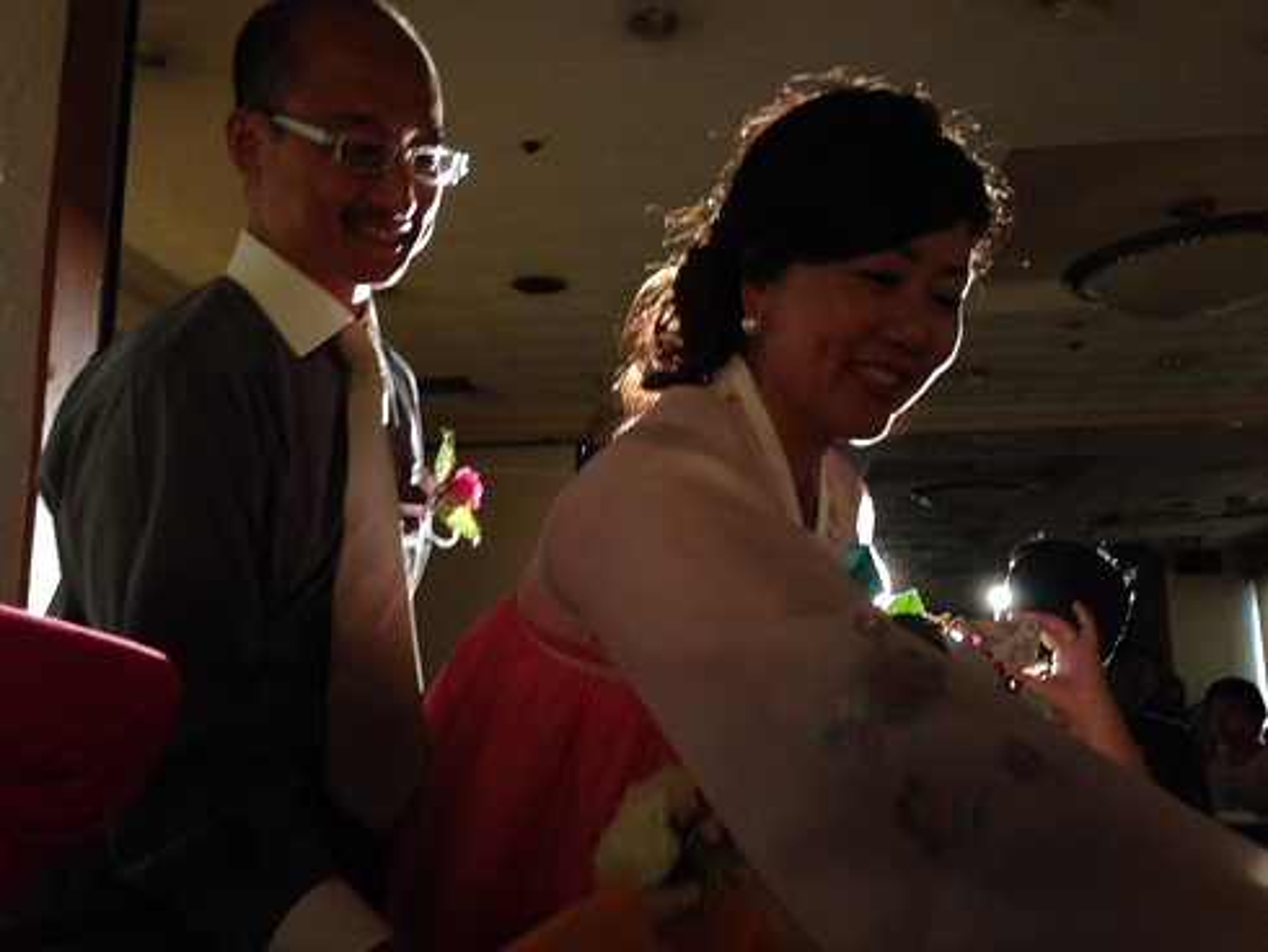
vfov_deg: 22.3
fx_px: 2419
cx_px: 634
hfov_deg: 29.4
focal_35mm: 66
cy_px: 476
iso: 320
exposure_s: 1/20
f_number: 2.4
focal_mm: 4.12
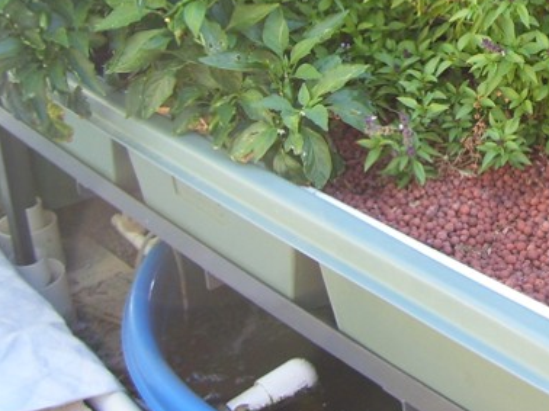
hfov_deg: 26.1
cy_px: -3
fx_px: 1141
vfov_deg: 19.8
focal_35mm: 72
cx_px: 497
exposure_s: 1/60
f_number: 2.7
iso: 80
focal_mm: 5.6
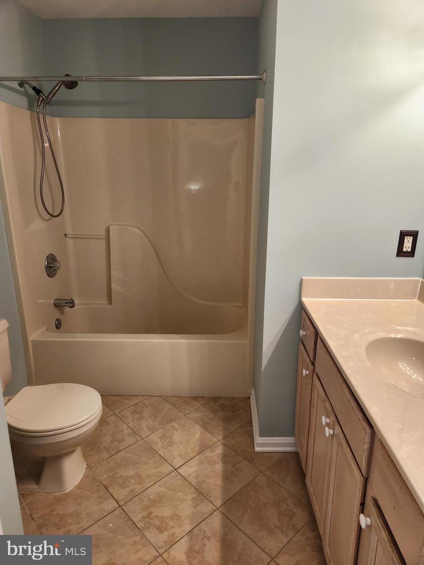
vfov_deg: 73.9
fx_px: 376
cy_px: 282
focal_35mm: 23
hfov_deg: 58.9
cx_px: 212
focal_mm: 5.4
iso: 200
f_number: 1.8
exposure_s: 1/120
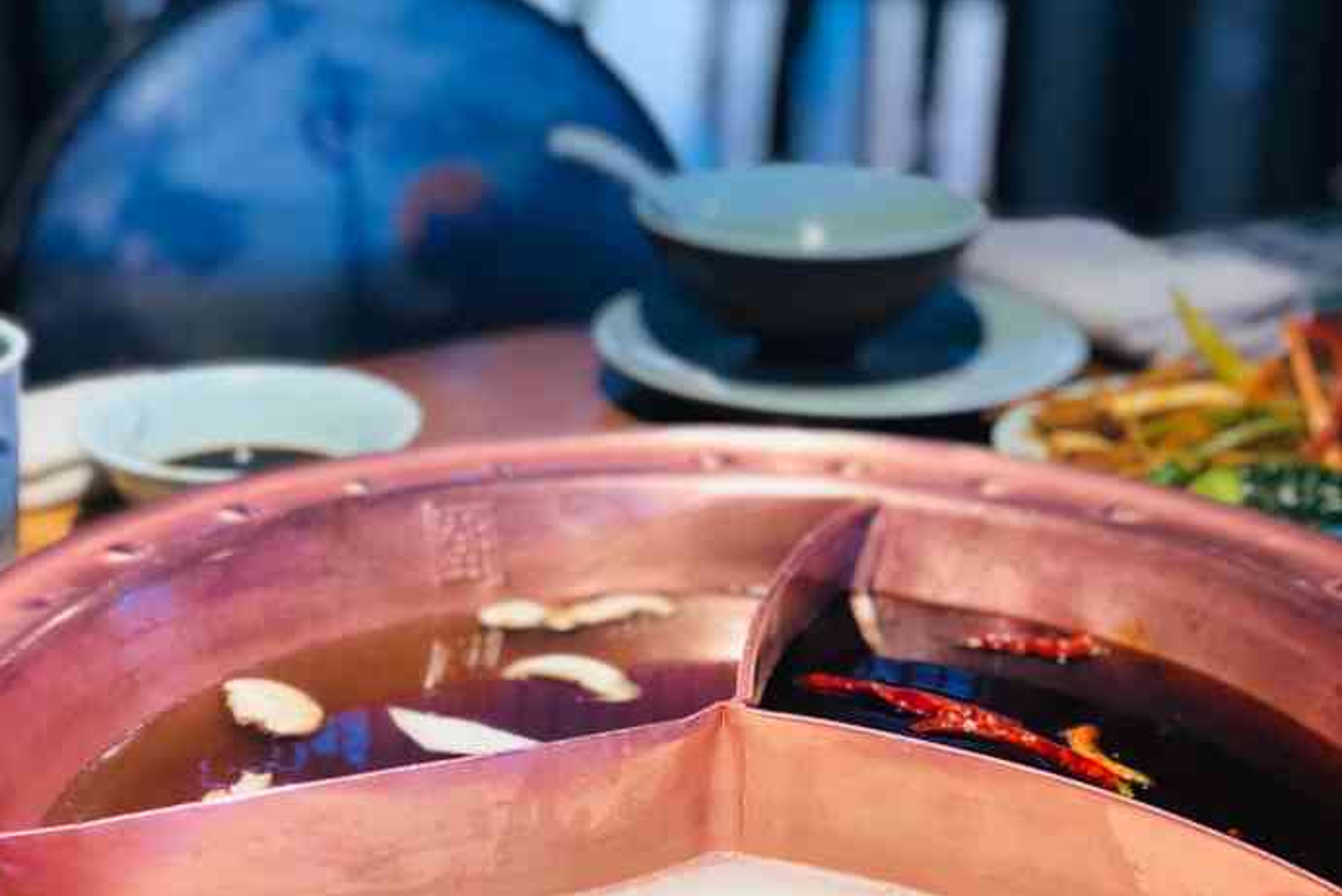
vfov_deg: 16.9
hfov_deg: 25.4
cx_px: 664
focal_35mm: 80
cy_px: 716
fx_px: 2983
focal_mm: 6.6
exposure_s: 1/100
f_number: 2.8
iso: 200
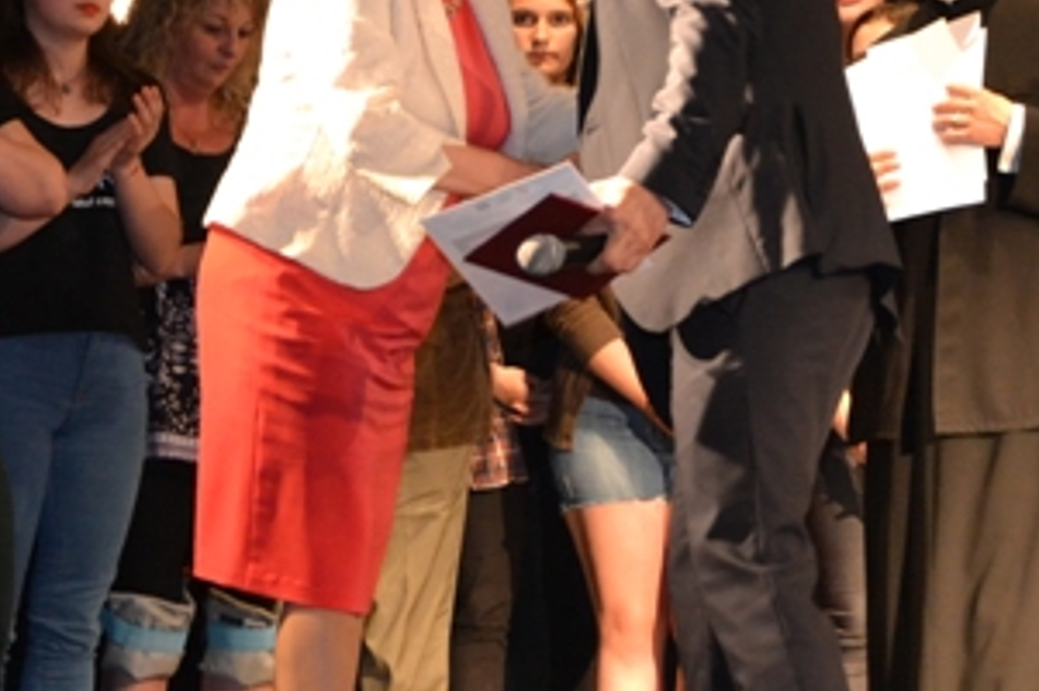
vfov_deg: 7.4
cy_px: 256
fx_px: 5305
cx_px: 649
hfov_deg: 11.2
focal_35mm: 184
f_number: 4.8
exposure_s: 1/60
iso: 1800
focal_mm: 48
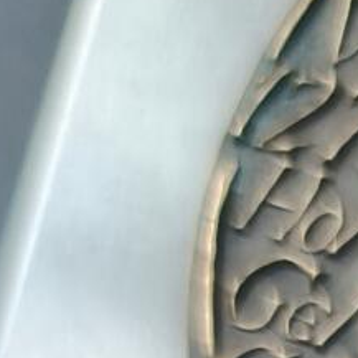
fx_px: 1977
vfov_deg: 8.3
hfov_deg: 9.0
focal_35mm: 169
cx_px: 937
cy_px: 1171
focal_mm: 6.06
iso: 500
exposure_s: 1/100
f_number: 1.6
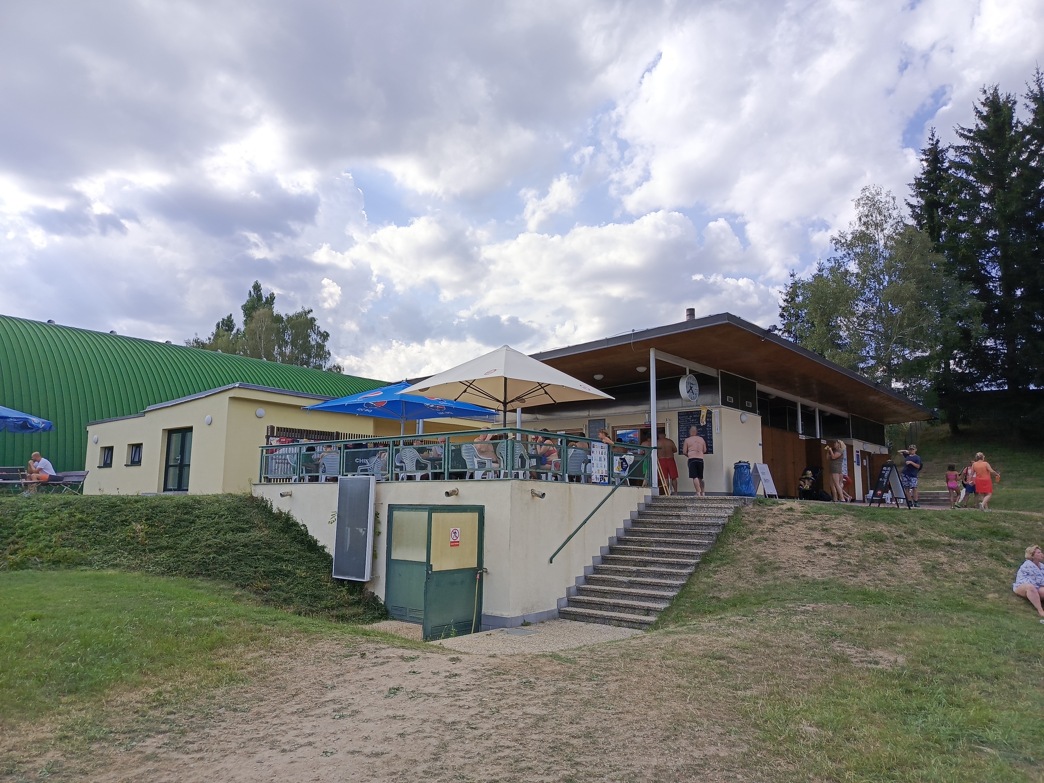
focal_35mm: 24
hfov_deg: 71.6
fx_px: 724
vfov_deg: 56.8
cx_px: 522
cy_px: 392
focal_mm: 5.25
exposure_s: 1/284
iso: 51
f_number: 1.75
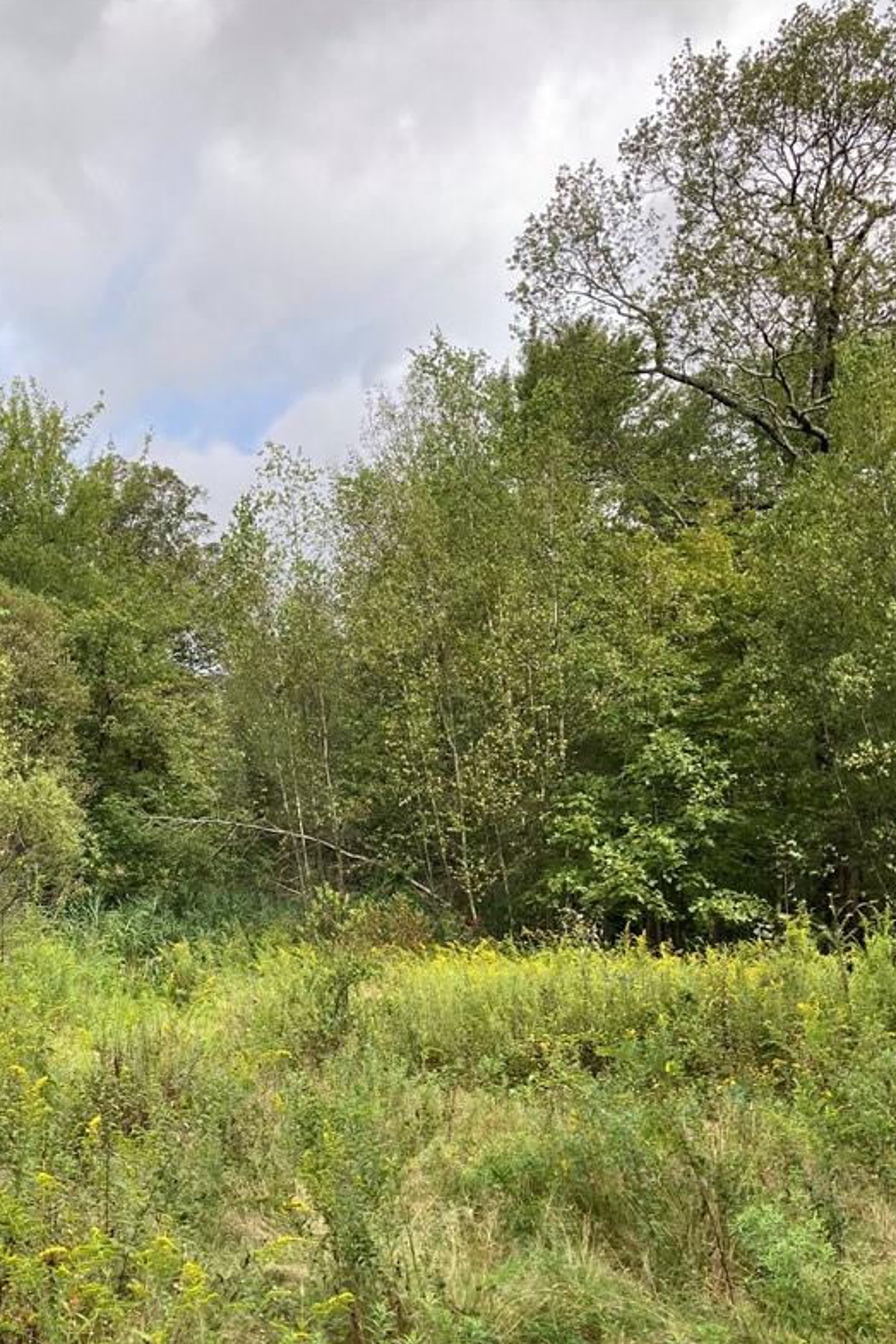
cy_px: 866
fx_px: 1419
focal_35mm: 38
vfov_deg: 50.0
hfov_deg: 34.8
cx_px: 317
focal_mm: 3.99
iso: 20
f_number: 1.8
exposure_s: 1/1297
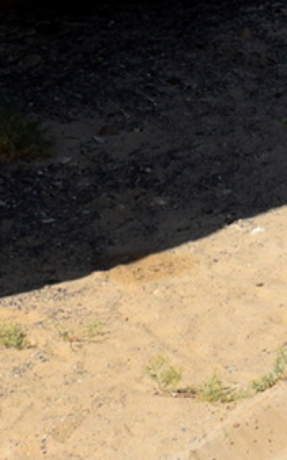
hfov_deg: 8.3
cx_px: 244
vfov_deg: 12.1
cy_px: -404
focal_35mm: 157
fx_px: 1970
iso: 400
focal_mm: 18
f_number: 6.3
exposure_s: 1/1600
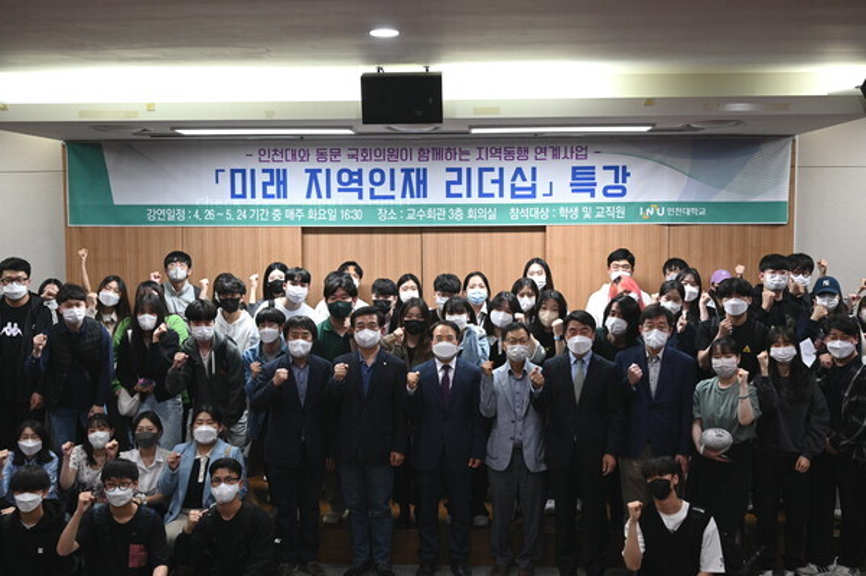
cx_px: 433
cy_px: 288
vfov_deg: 33.3
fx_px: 961
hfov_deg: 48.5
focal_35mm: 40
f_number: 4
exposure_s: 1/60
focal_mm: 40
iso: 720
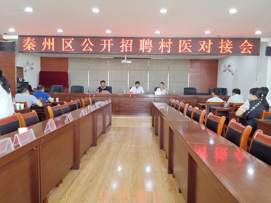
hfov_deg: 65.3
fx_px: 211
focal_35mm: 27
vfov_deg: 51.4
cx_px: 136
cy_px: 102
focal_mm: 4.75
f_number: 1.8
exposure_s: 1/100
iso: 200
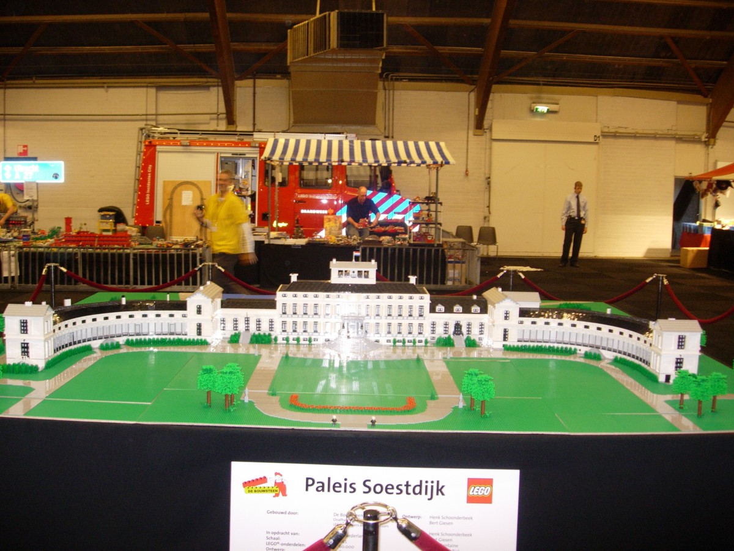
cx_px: 367
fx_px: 806
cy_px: 276
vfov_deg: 37.7
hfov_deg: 49.0
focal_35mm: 38
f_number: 2.8
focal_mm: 7.8
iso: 183
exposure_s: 1/21.3
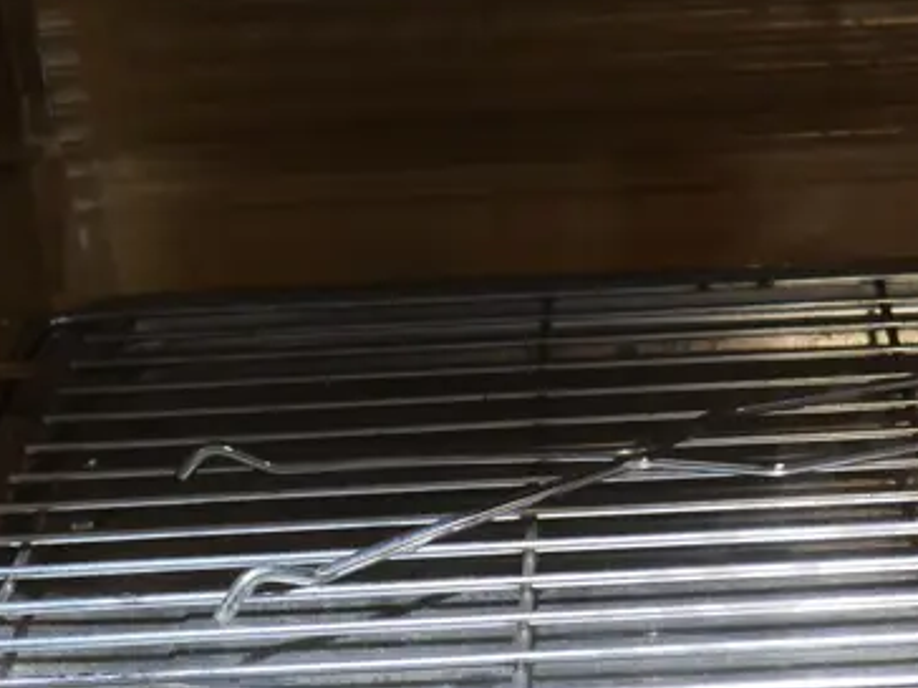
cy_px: 624
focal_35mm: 90
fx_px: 2387
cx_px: 673
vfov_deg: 16.2
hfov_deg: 21.6
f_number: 4
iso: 800
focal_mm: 16
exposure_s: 1/60
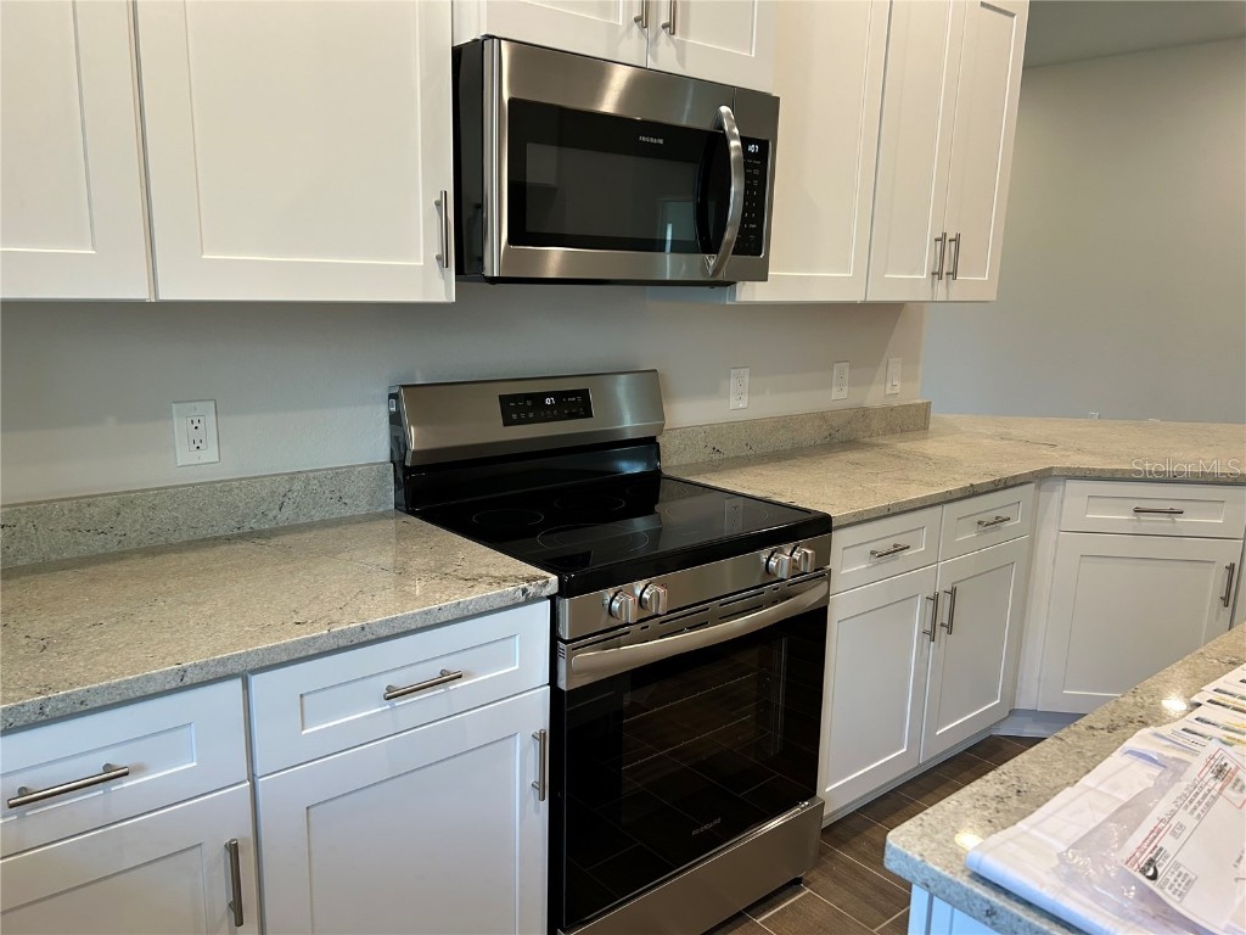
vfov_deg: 53.1
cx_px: 623
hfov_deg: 67.3
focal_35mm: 26
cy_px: 468
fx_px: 936
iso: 125
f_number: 1.5
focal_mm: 5.7
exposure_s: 1/120
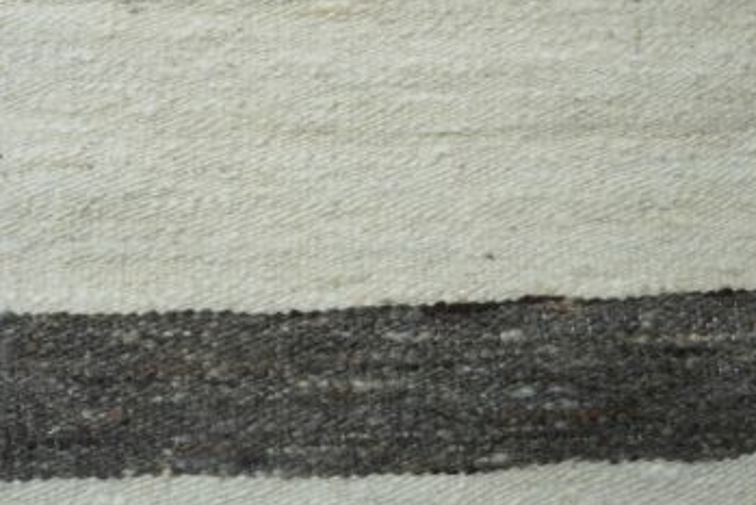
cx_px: 355
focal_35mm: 43
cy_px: 80
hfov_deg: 45.2
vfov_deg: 30.1
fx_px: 907
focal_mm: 25.1
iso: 800
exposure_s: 1/200
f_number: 5
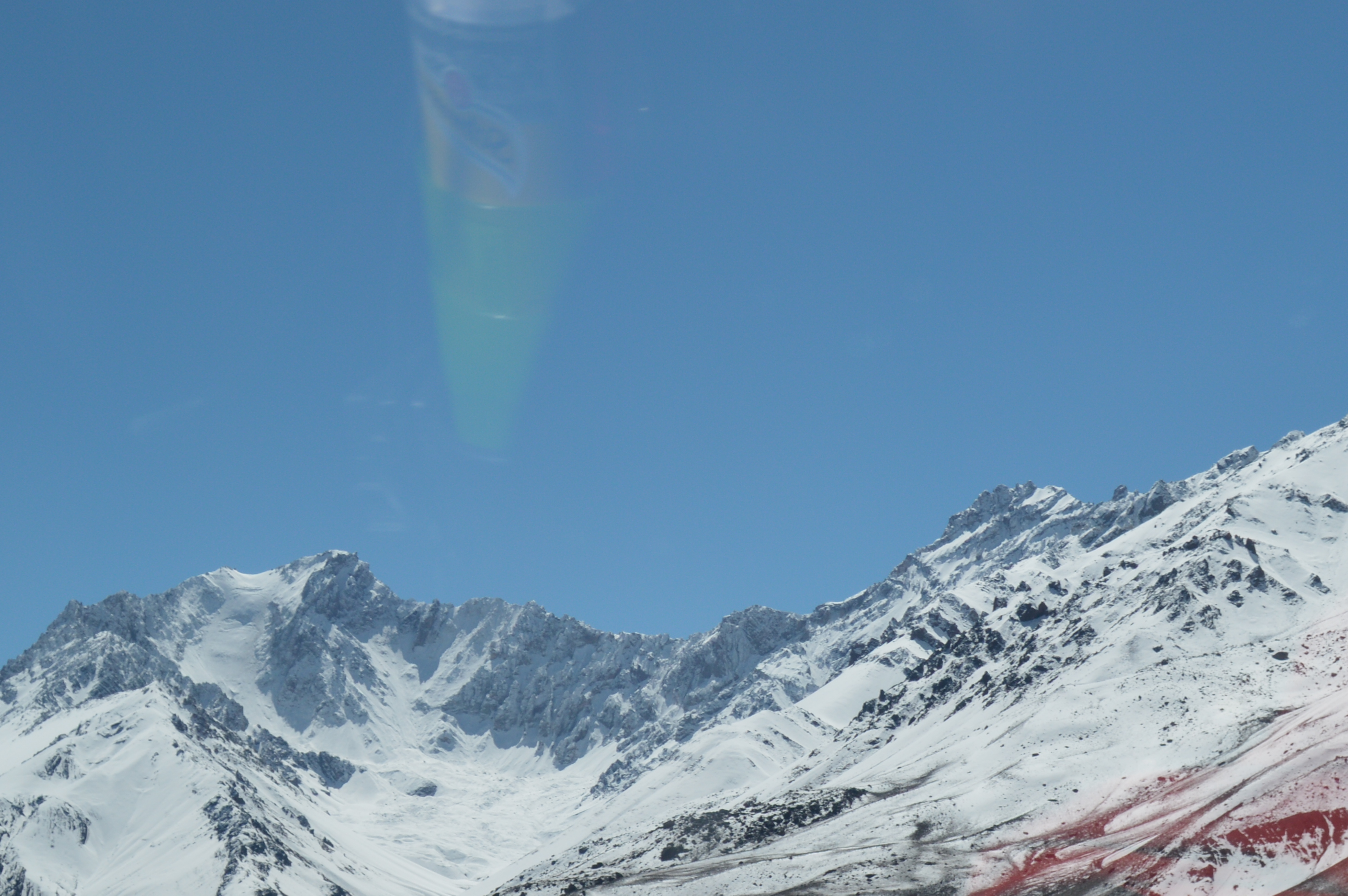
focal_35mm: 80
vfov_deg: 17.0
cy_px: 604
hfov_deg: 25.3
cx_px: 824
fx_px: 2993
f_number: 6.3
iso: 100
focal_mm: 26
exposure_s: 1/160
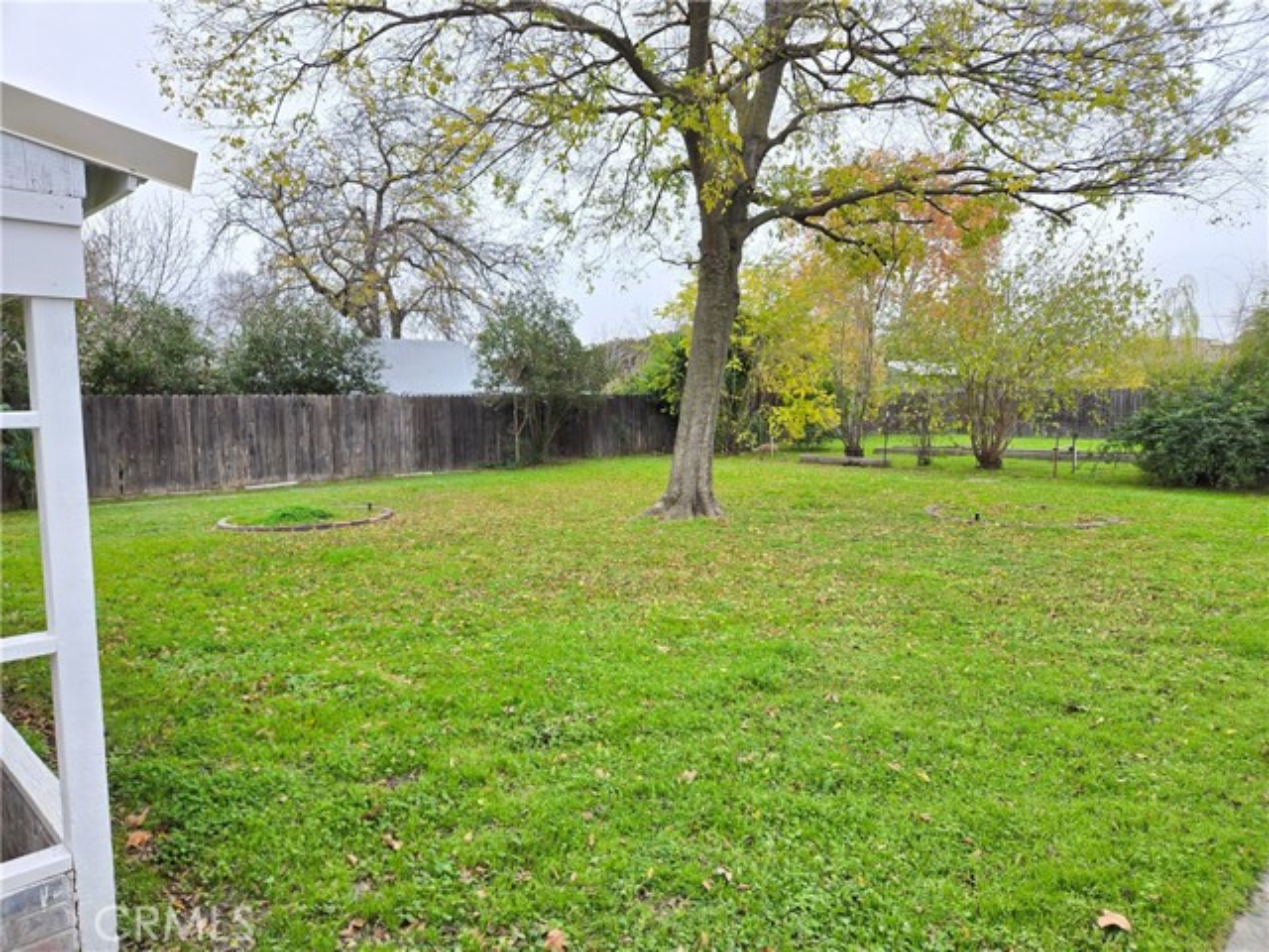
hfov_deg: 73.9
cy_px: 476
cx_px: 634
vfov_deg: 58.9
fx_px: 843
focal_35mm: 23
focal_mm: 5.4
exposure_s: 1/249
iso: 25
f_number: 1.8
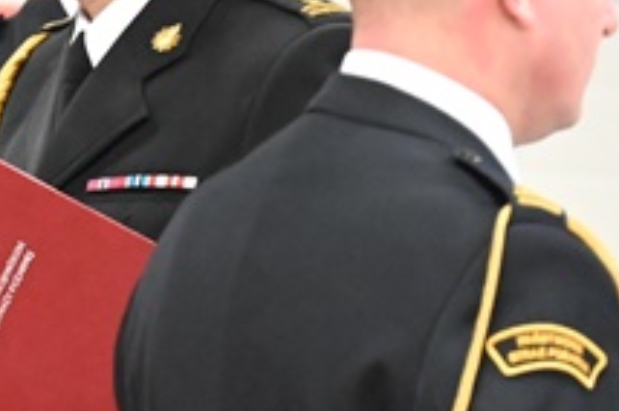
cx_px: -223
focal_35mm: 936
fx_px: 16070
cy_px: 453
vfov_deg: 1.5
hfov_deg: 2.2
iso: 11400
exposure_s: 1/125
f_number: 6.3
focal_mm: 200
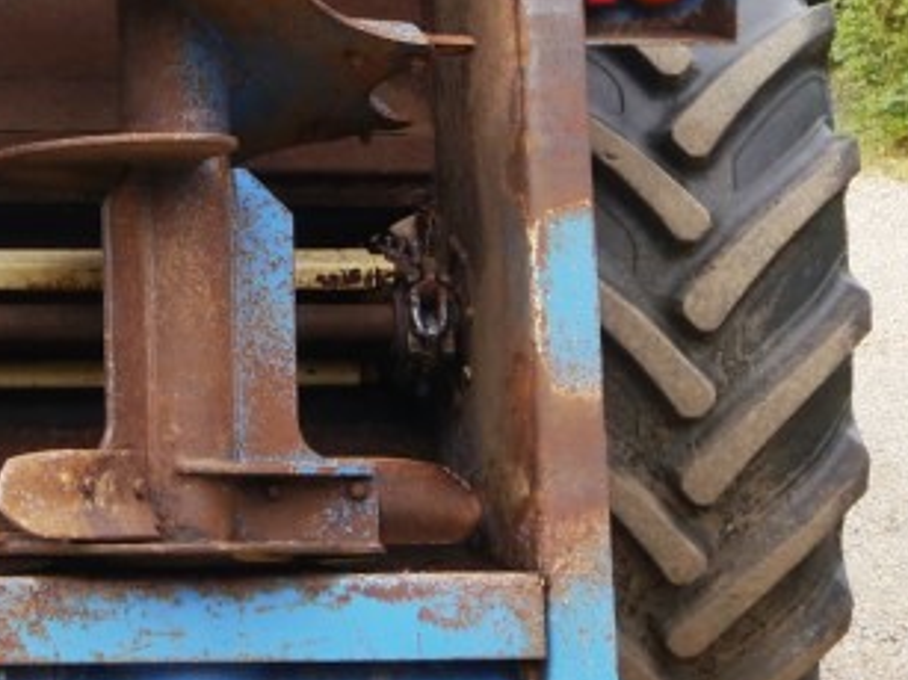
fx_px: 3146
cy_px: -77
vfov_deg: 12.1
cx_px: 9
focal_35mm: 120
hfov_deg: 16.1
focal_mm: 18
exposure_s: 1/125
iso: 160
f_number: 4.5
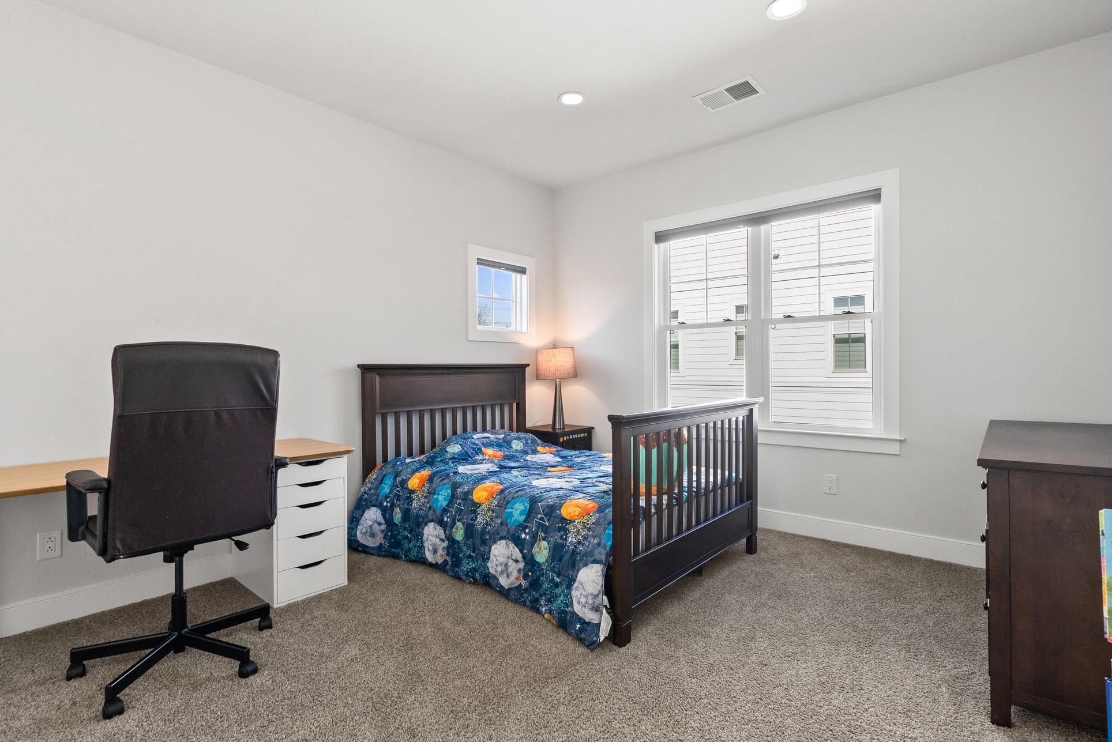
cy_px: 369
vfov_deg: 70.5
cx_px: 561
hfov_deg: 93.3
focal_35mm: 17
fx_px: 525
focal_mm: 16
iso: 800
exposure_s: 1/25
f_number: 9
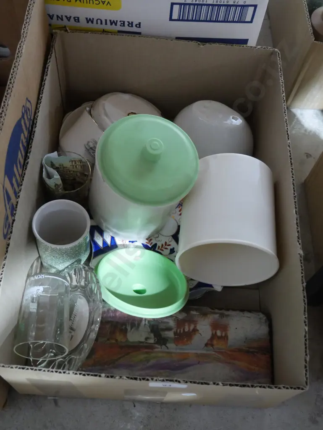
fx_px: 497
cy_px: 215
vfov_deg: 46.8
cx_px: 162
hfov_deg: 36.0
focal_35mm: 40
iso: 3200
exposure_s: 1/40
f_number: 4.4
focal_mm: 20
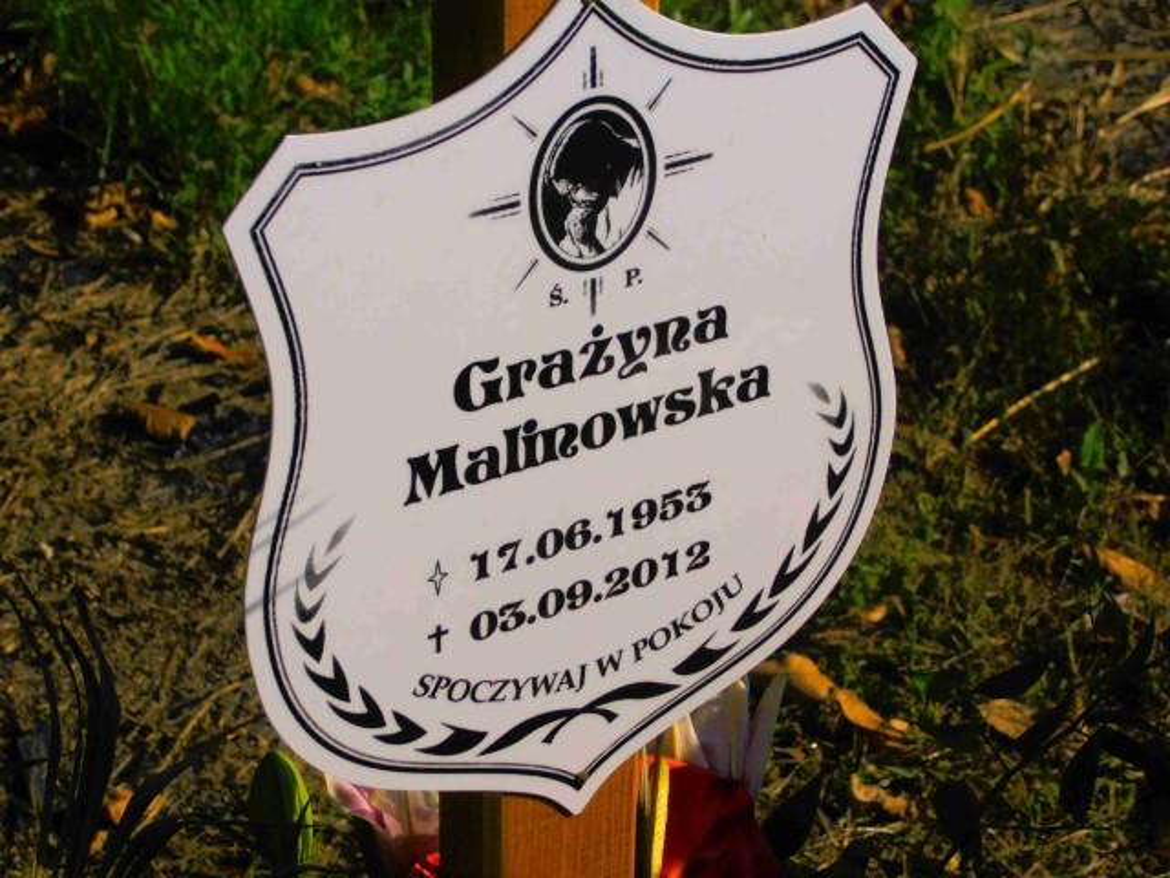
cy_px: 439
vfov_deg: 13.3
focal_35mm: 111
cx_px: 585
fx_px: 3752
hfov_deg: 17.7
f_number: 5.5
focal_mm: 19.64
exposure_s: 1/1000
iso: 80
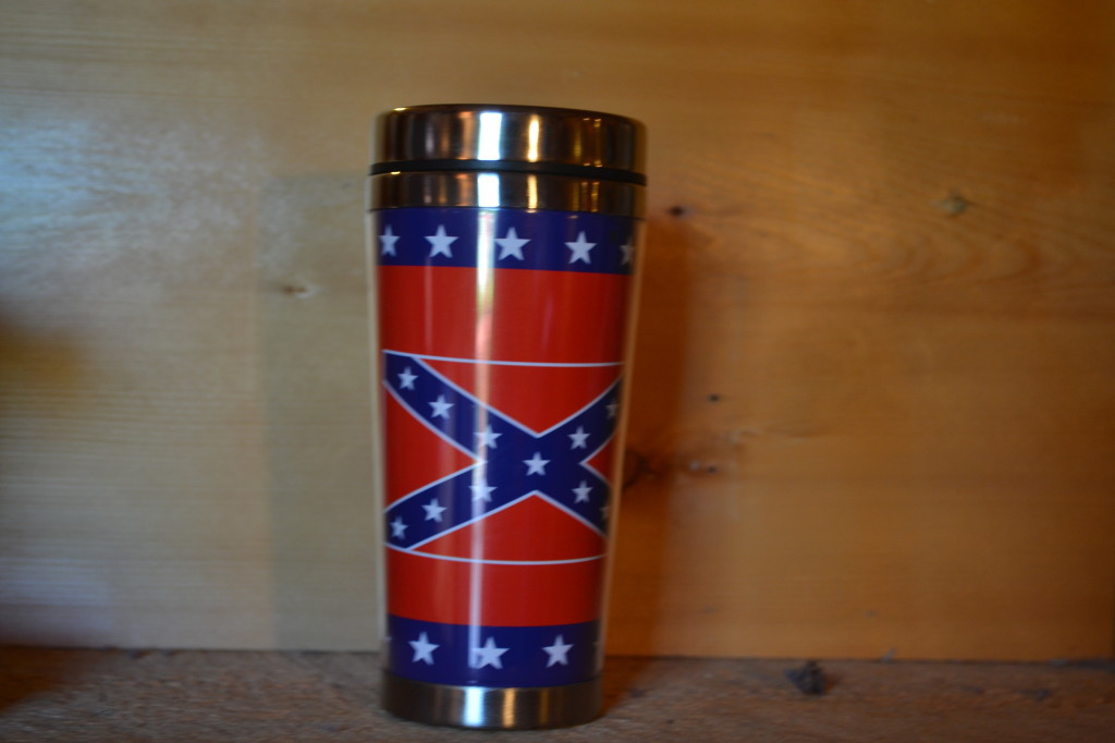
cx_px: 558
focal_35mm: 66
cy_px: 372
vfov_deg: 20.6
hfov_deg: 30.5
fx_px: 2043
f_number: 5.3
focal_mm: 44
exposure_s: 1/20
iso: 400
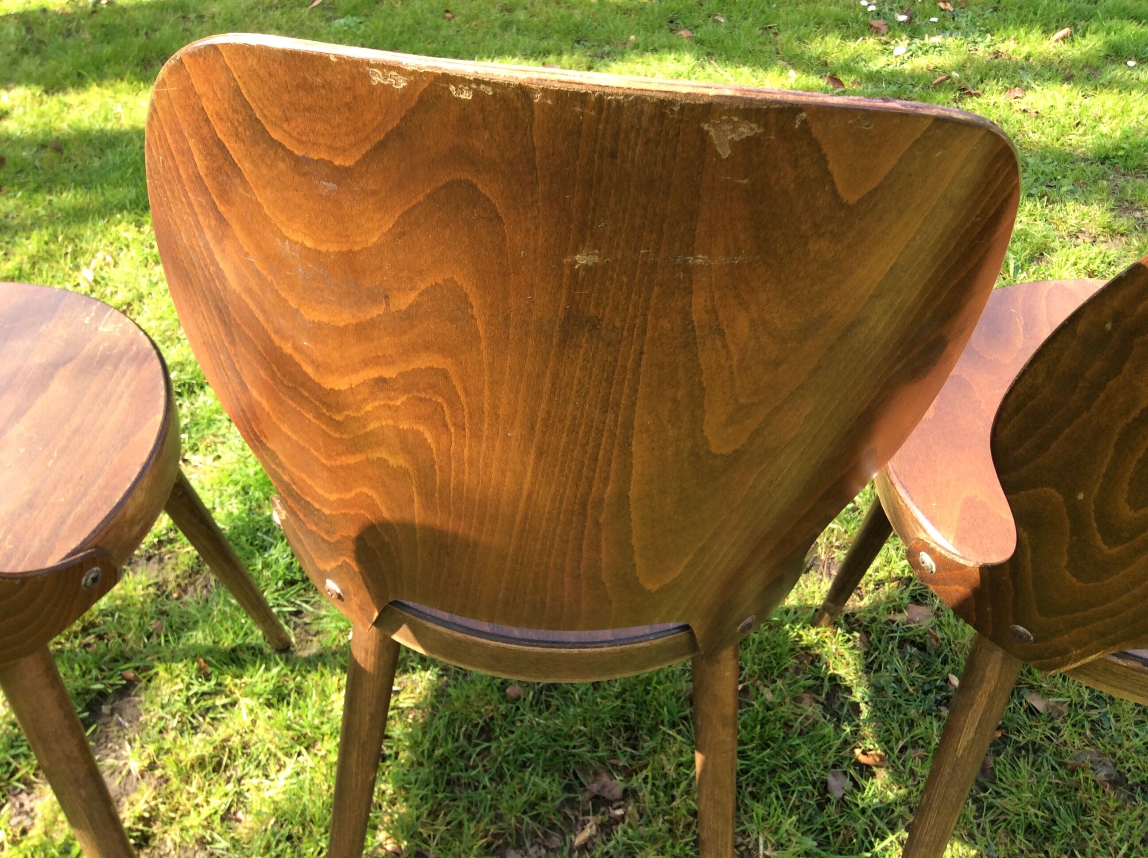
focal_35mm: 32
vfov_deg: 44.1
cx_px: 574
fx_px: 1060
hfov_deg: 56.9
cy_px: 429
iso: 32
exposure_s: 1/156
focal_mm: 3.3
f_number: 2.4
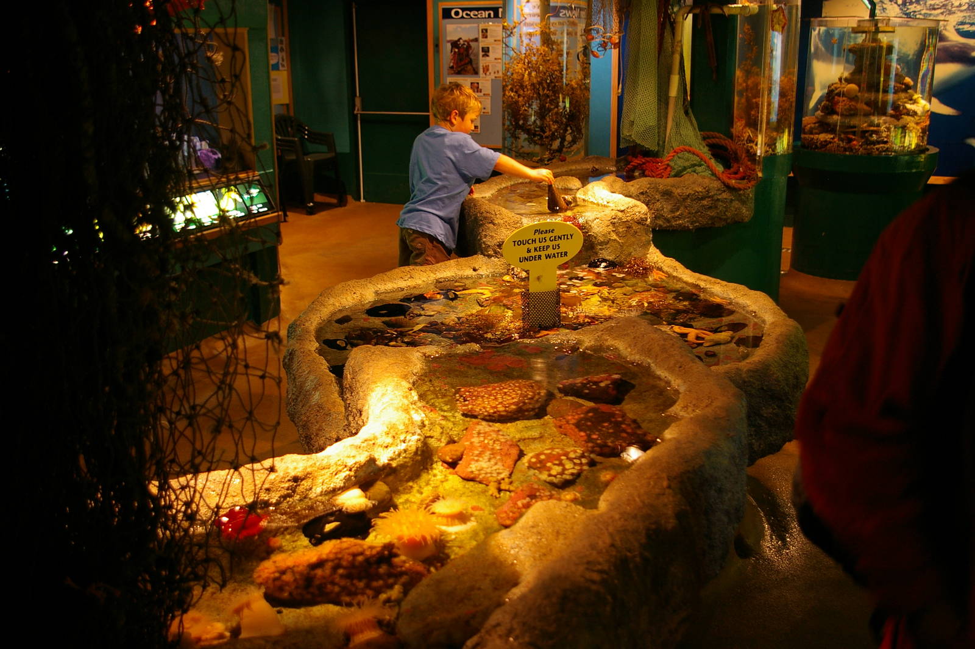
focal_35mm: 36
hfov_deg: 53.2
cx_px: 488
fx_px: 974
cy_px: 324
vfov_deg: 36.8
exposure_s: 1/10
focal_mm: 24
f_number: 4
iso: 400
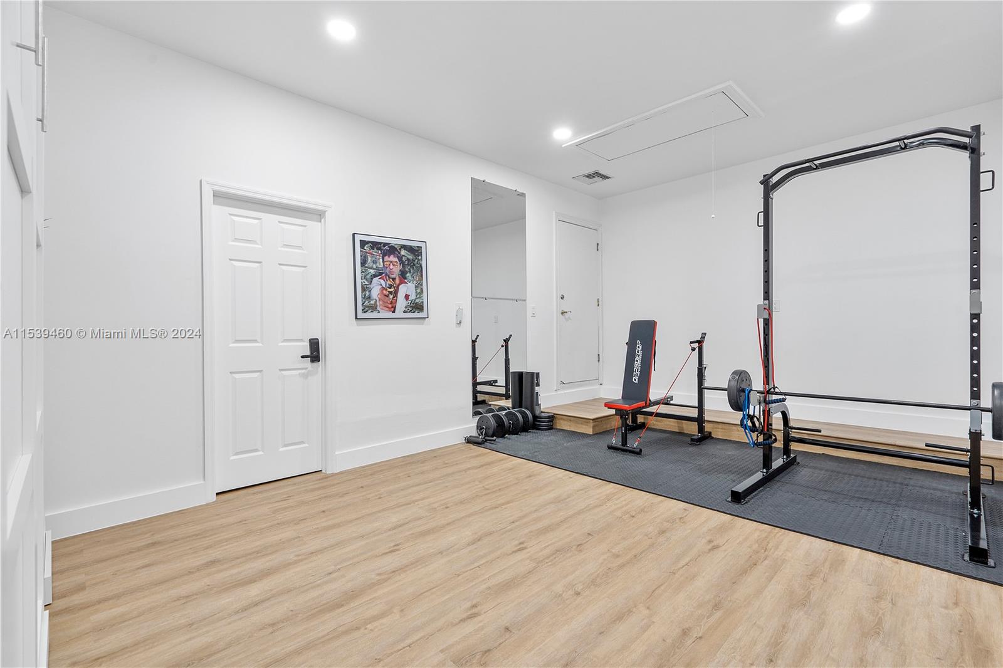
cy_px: 334
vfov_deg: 73.7
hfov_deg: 96.7
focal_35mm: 16
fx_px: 446
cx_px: 502
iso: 500
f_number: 8
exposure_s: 1/15
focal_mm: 16
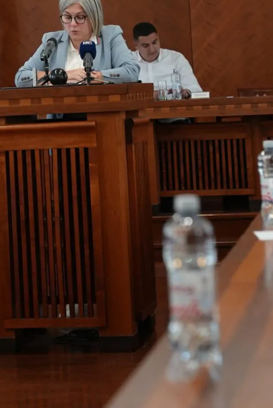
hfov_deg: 9.7
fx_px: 1600
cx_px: 39
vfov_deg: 14.3
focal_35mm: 141
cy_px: 1
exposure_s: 1/160
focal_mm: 70
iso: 1600
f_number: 4
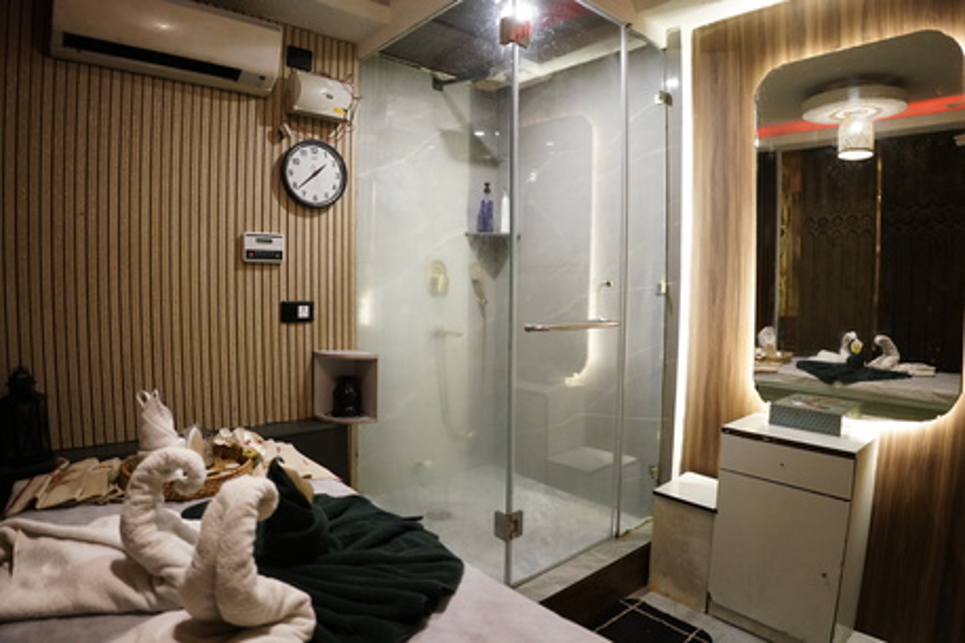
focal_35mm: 20
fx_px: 536
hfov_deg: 84.0
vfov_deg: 61.9
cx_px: 482
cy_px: 322
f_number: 2.8
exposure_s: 1/60
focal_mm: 20
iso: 3200
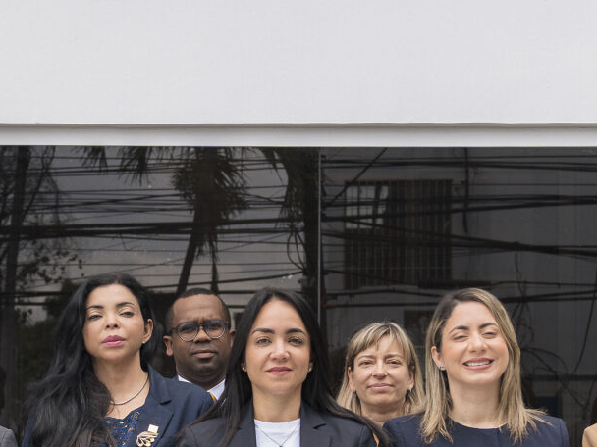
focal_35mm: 89
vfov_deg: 16.3
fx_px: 1535
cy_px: 426
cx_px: 123
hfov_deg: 21.7
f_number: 2.8
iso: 200
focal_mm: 22
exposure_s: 1/1000
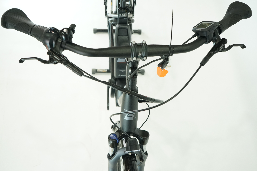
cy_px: 86
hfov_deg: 55.8
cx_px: 128
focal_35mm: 34
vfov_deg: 38.9
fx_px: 243
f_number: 5.6
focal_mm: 34
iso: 2500
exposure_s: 1/200
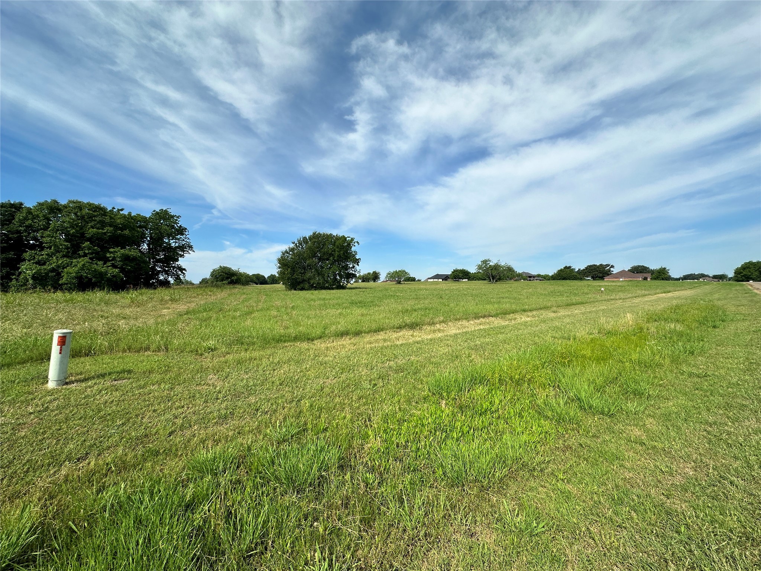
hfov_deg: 102.1
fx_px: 308
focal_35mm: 14
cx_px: 380
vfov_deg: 85.7
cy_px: 286
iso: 50
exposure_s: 1/2564
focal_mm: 2.22
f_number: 2.2
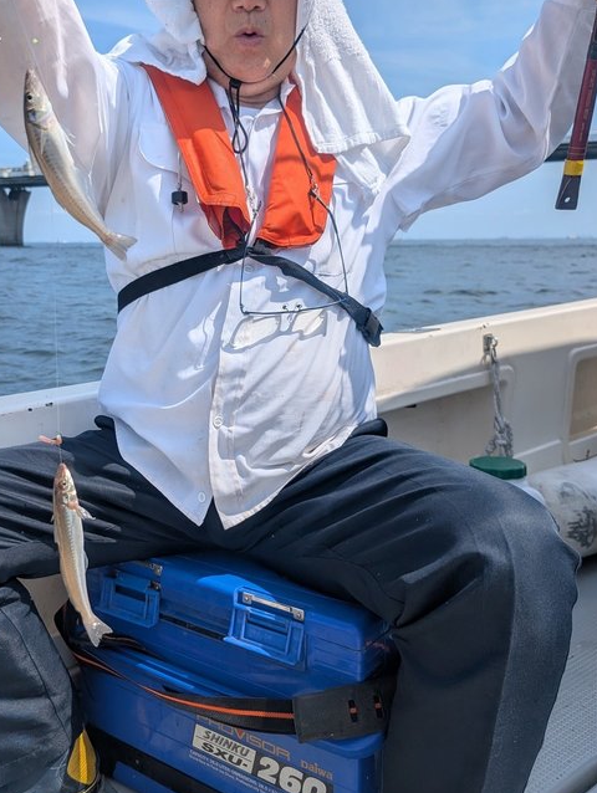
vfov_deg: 56.7
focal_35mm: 32
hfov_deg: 43.7
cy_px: 363
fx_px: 734
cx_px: 205
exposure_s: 1/1689
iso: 20
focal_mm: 6.9
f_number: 1.68
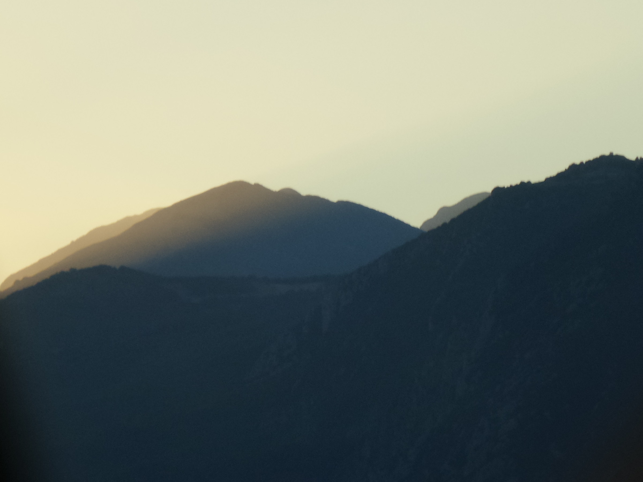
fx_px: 4551
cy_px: 241
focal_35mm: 245
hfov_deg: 8.1
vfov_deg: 6.1
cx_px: 322
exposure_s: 1/180
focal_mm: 44
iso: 100
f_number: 6.3
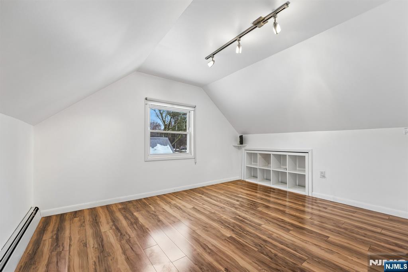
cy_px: 136
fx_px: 159
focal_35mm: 14
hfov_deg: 104.3
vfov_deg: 81.2
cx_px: 204
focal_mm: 14
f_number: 8
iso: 250
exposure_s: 1/6
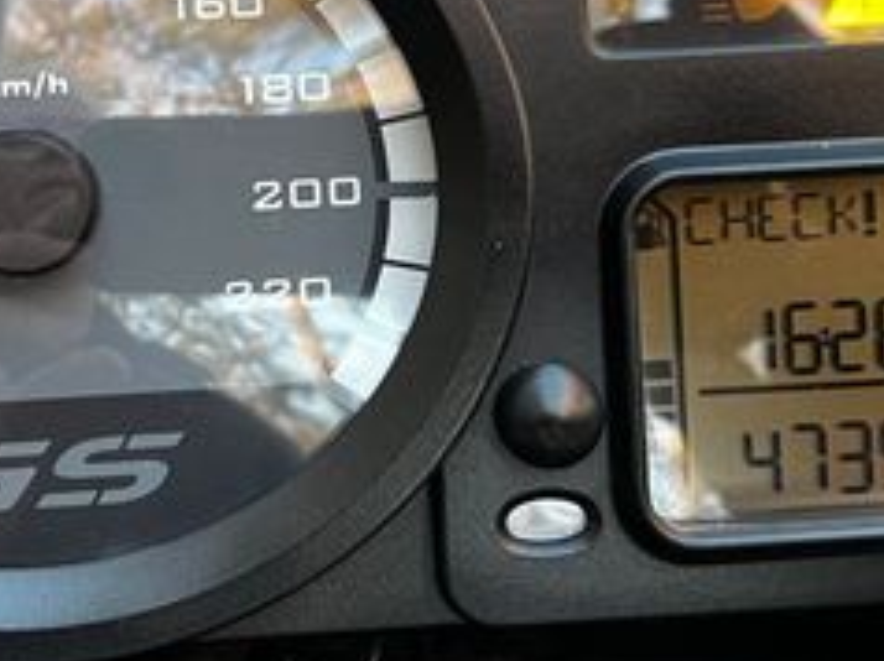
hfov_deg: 27.7
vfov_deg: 20.8
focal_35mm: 70
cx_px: 357
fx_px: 1786
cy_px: 178
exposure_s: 1/60
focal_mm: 5.1
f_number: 1.6
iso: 160
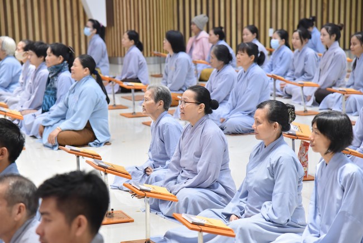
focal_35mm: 120
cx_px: 182
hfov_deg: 17.1
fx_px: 1210
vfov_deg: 11.4
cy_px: 122
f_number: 5
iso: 3200
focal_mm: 120
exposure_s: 1/125
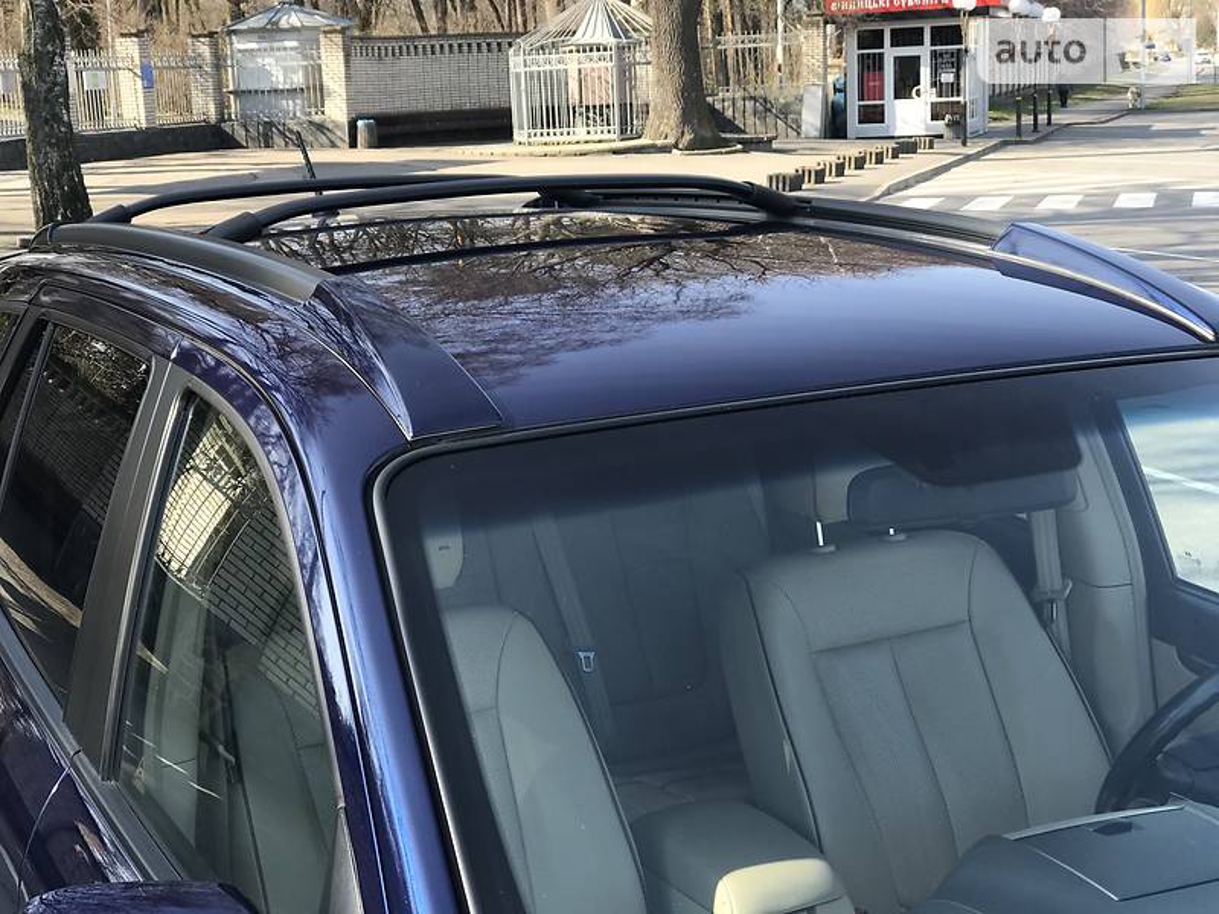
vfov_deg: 25.7
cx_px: 610
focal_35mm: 57
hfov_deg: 33.8
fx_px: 2007
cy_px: 457
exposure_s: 1/201
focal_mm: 6.6
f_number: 2.8
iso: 20
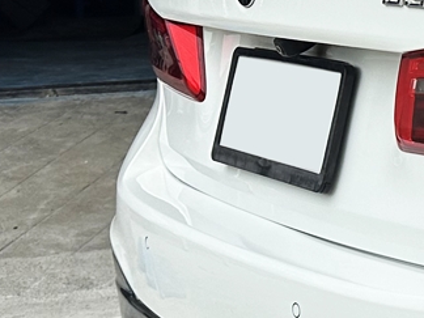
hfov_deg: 14.1
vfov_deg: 13.3
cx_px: 915
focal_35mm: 111
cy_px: 169
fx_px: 1360
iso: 80
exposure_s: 1/1721
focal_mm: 6.86
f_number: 1.78
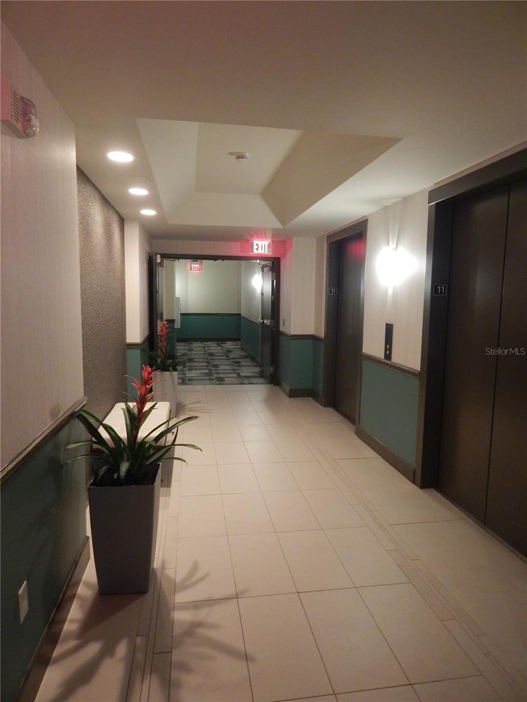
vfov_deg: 76.4
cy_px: 351
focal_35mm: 22
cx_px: 264
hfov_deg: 61.1
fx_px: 447
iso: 400
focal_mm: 4
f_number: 3
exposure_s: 1/25
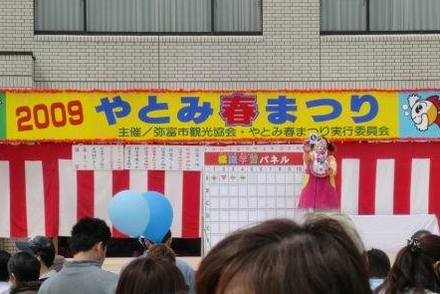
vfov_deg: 11.6
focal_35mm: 118
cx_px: 219
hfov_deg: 17.3
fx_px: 1443
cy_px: 146
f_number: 5.9
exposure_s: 1/400
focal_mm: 18.6
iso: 64
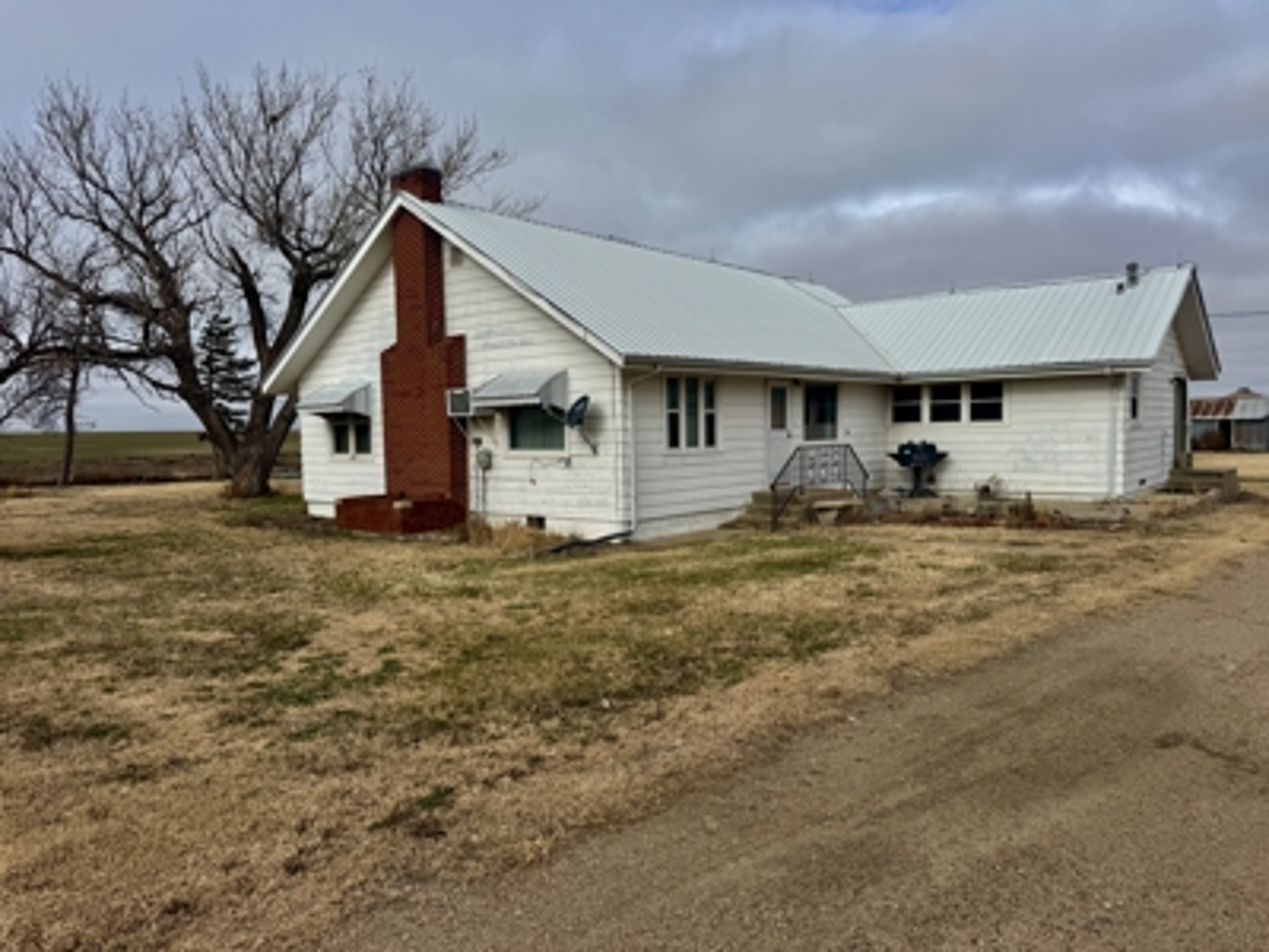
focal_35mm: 24
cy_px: 476
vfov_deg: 56.8
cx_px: 634
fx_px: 880
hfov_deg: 71.6
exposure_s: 1/5348
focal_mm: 6.76
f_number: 1.78
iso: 80
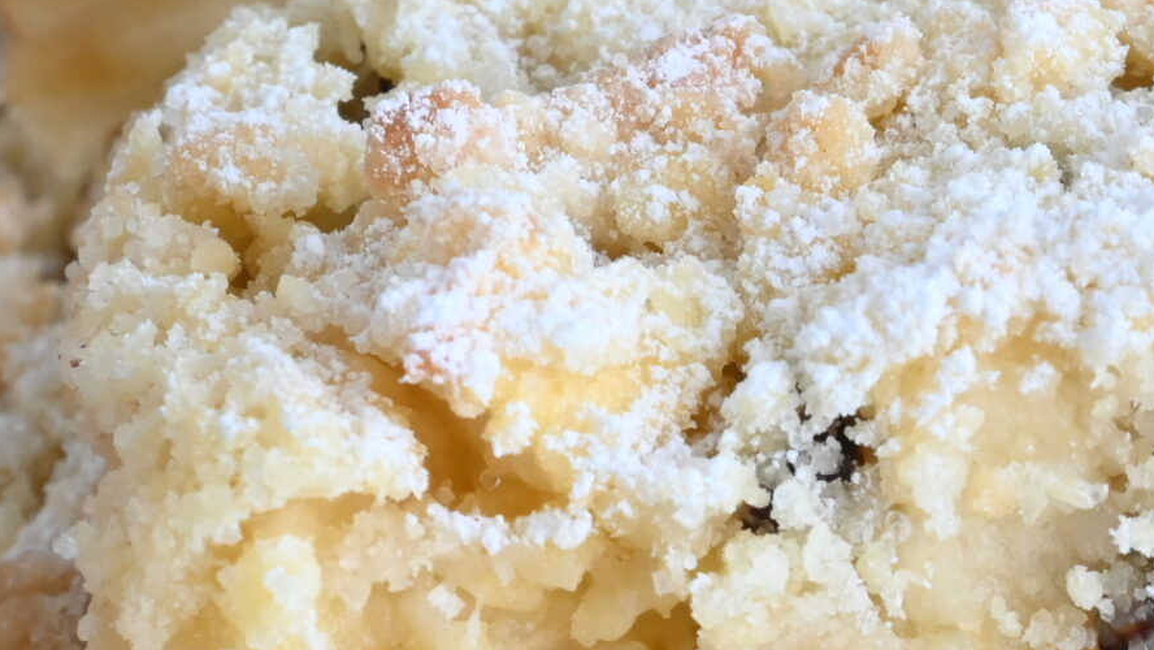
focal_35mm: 166
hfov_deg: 12.9
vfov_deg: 7.3
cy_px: 521
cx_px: 849
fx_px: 5081
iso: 800
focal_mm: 37
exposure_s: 1/8
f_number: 10
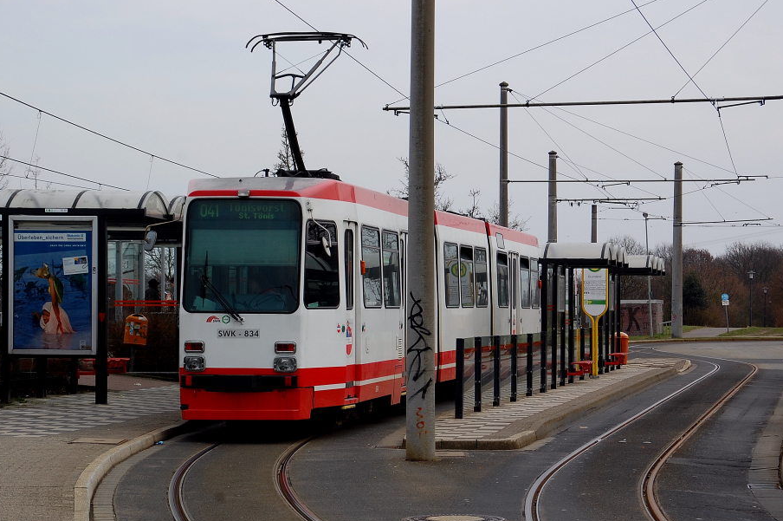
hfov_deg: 20.0
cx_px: 378
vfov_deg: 13.4
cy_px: 293
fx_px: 2216
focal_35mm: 102
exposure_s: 1/200
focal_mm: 60
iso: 200
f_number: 8
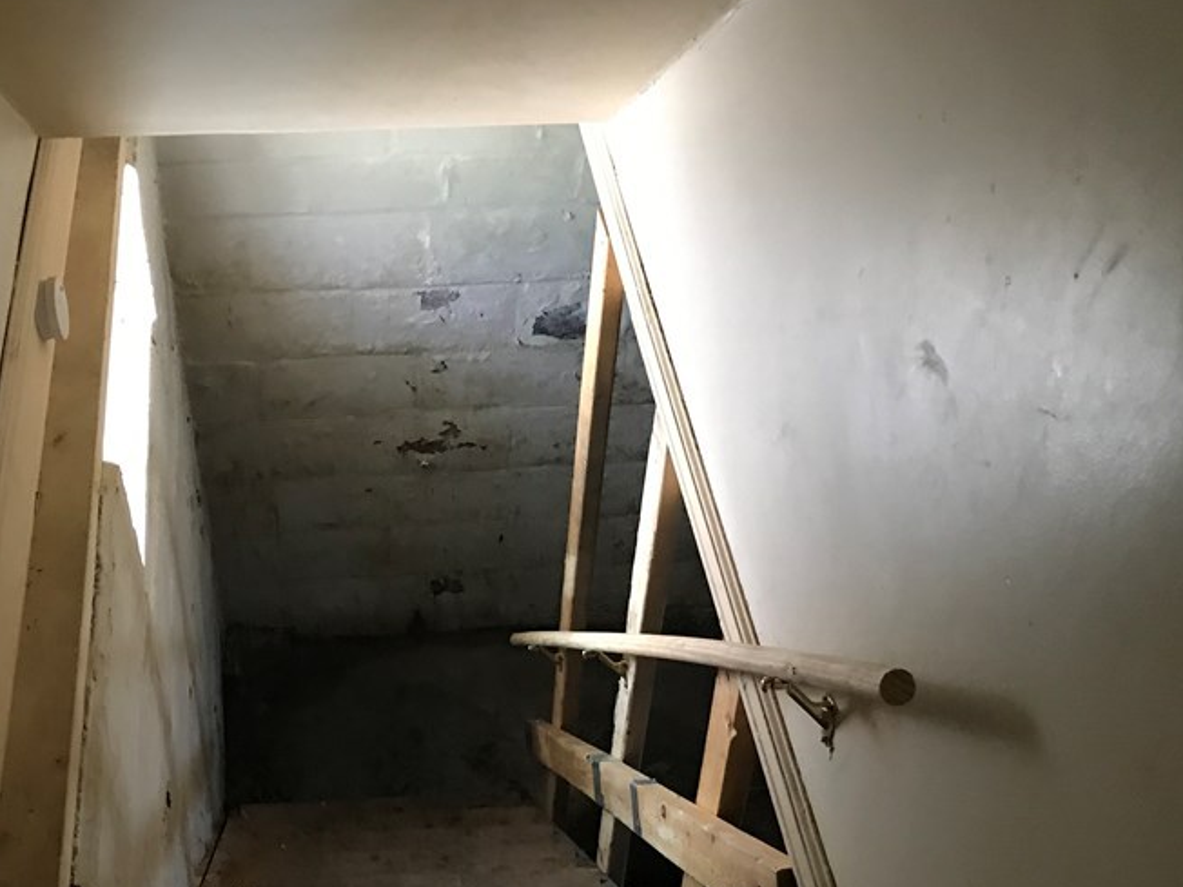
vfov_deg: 32.5
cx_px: 405
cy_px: 619
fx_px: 1504
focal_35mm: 44
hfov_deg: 42.4
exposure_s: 1/7
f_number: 1.8
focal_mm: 3.99
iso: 100
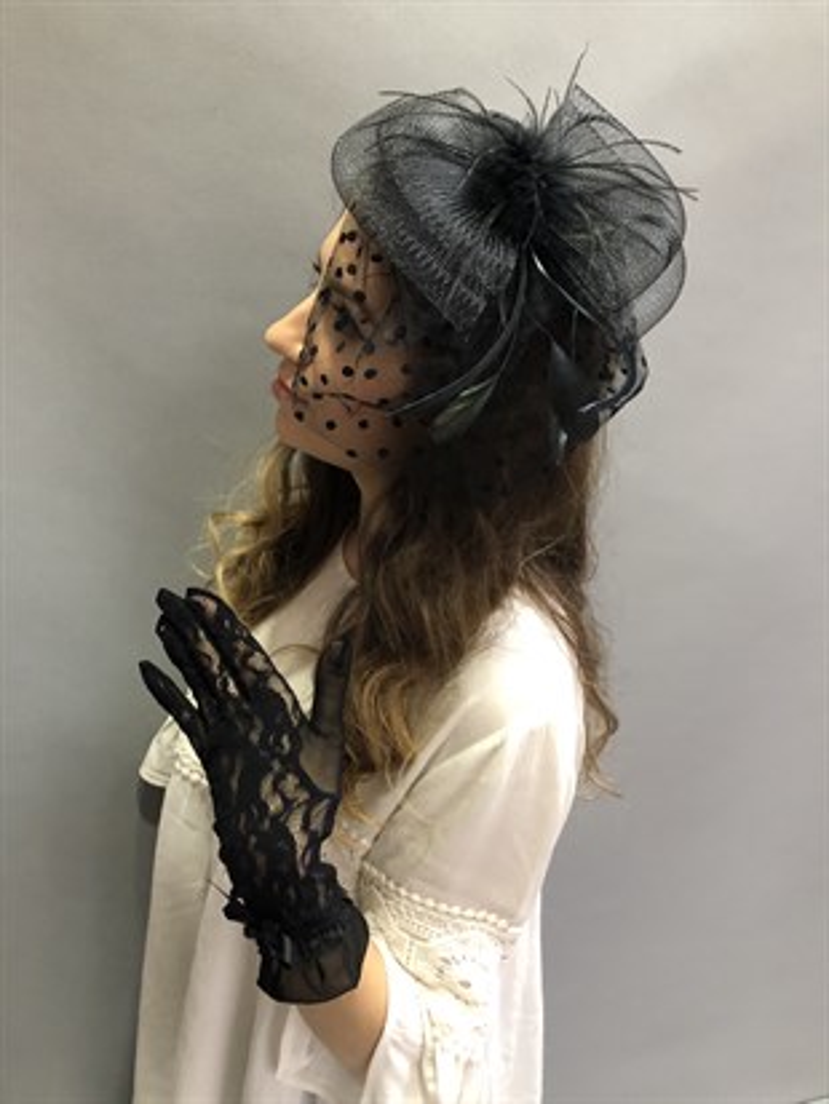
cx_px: 414
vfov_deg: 63.4
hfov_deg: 49.8
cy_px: 552
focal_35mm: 28
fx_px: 894
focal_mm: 3.99
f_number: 1.8
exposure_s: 1/11
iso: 100
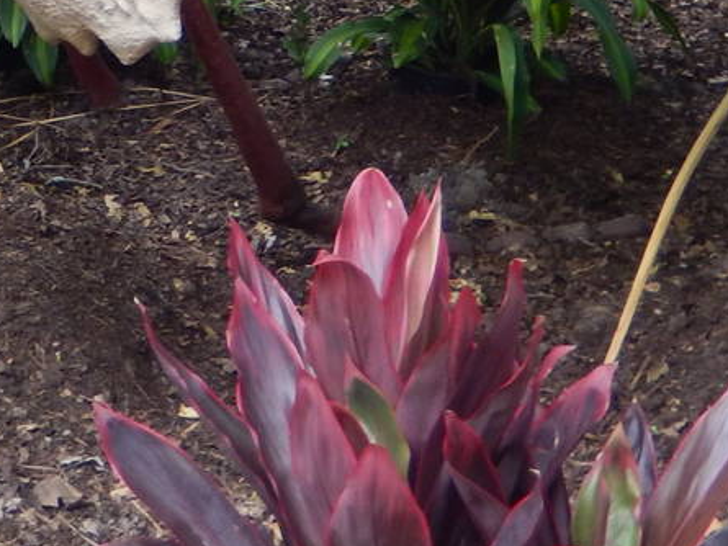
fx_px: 2419
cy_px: -428
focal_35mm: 115
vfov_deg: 11.9
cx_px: -180
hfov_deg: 16.3
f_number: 3.8
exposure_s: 1/30
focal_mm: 5.7
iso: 125
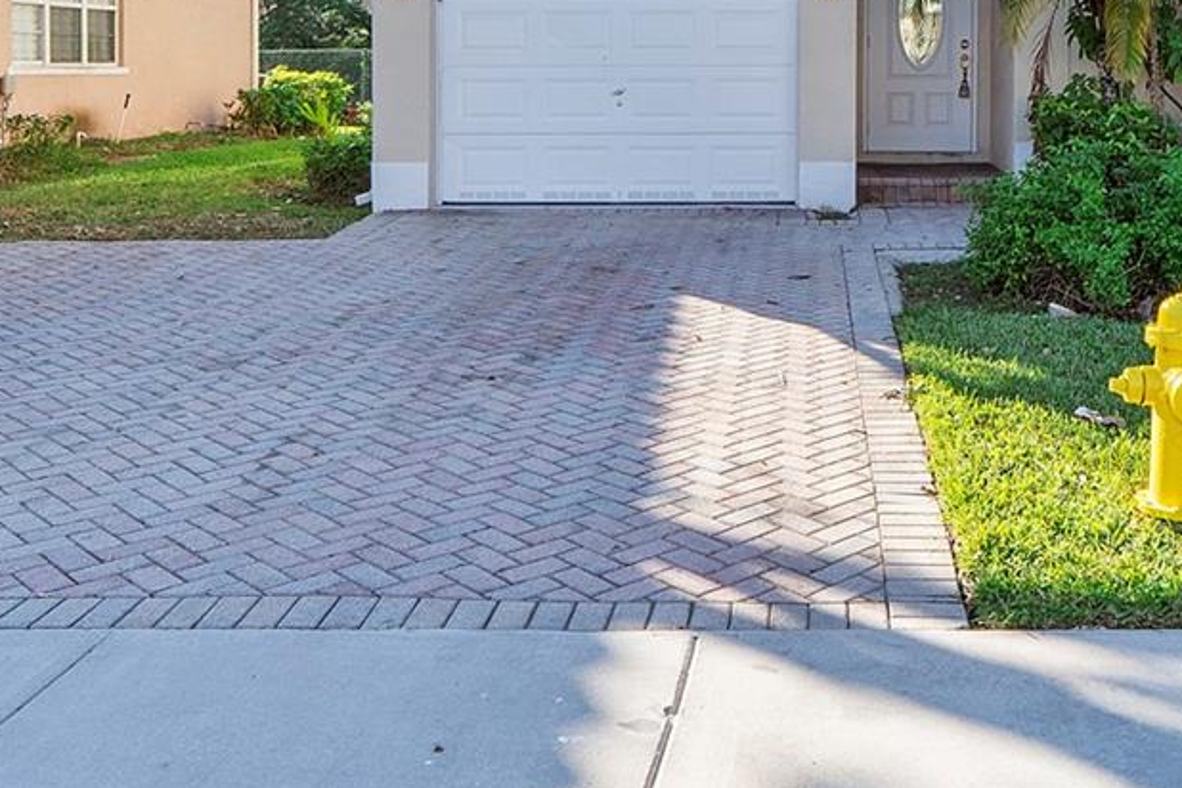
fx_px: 1445
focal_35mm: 44
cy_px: -19
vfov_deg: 28.4
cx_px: 828
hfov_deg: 43.6
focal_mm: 11.5
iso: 640
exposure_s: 1/400
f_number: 9
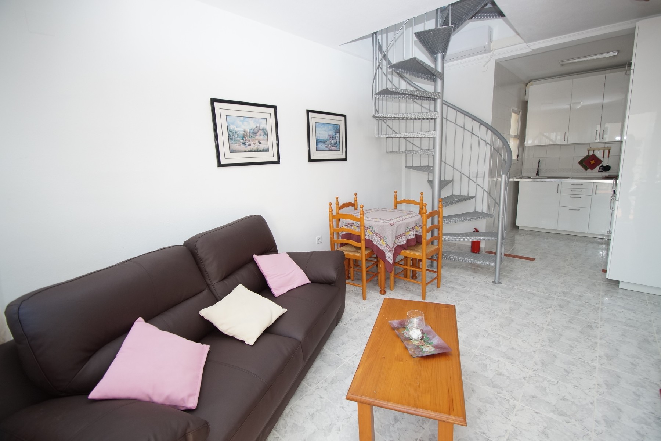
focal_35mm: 15
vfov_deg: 77.3
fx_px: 275
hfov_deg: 100.4
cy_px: 220
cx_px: 330
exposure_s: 1/160
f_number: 4
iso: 500
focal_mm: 10
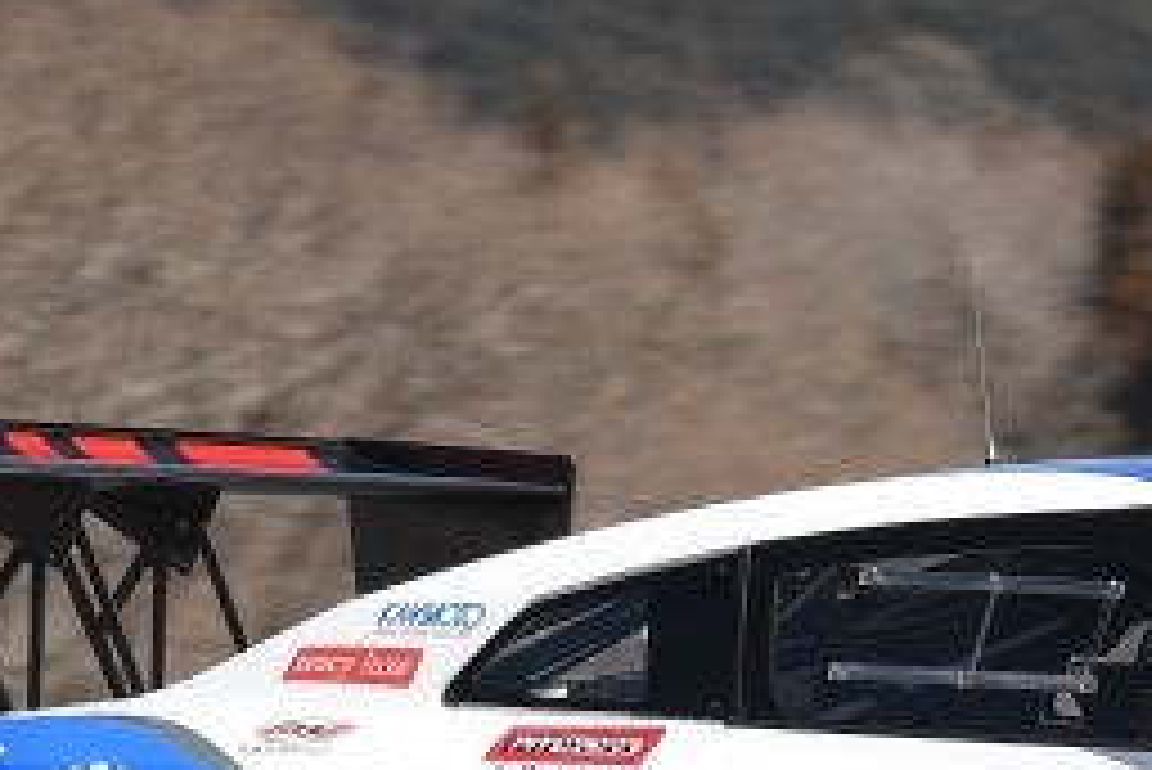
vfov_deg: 1.8
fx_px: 24941
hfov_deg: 2.6
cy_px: 588
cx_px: 1274
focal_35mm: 779
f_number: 7.1
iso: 100
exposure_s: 1/400
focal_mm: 130
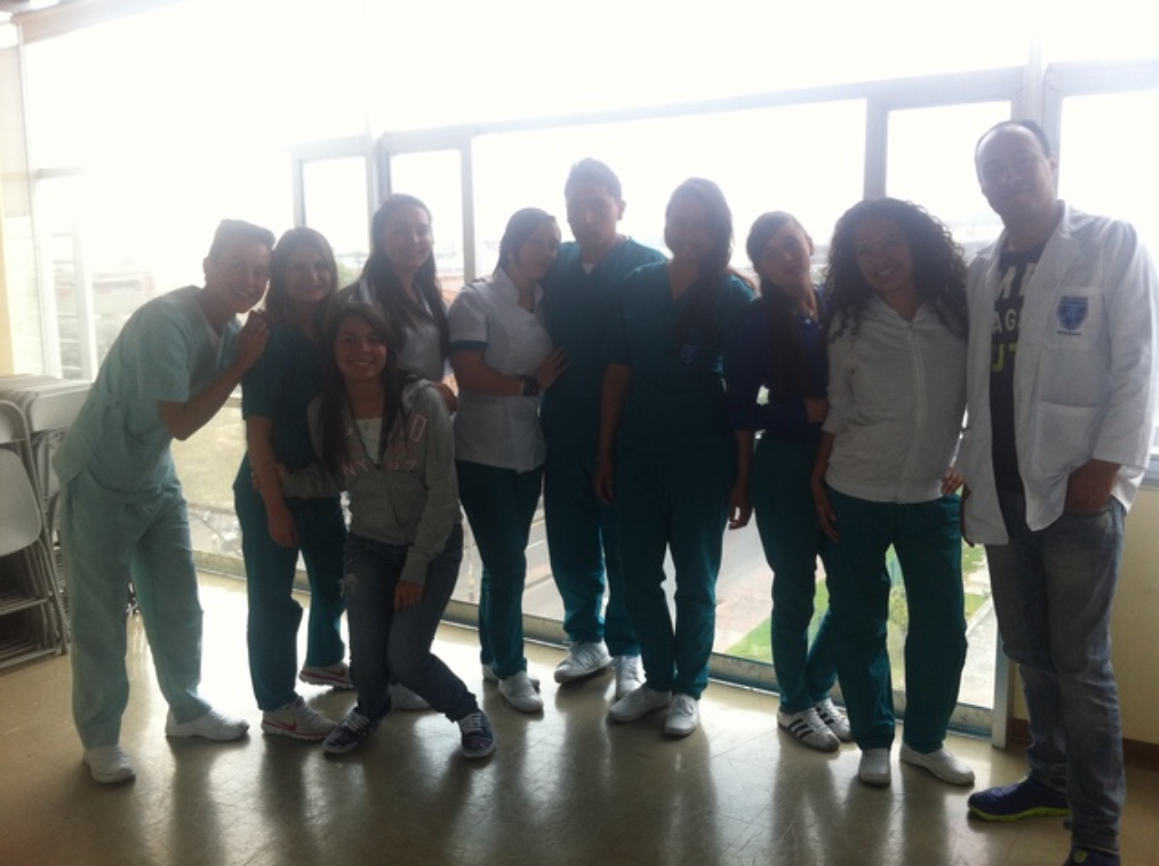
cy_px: 433
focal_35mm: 35
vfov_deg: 40.6
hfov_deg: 52.7
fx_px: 1170
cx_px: 580
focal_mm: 3.85
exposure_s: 1/120
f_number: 2.8
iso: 80
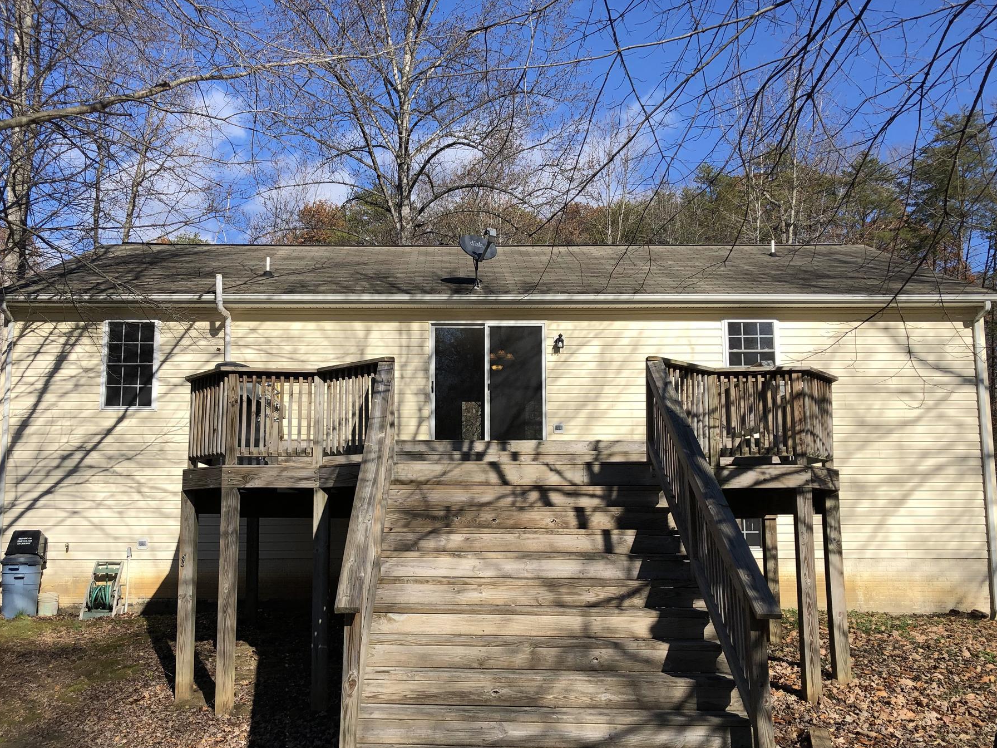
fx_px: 922
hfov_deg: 56.7
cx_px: 456
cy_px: 424
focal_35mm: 32
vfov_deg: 44.1
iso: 20
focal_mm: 3.99
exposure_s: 1/2288
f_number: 1.8
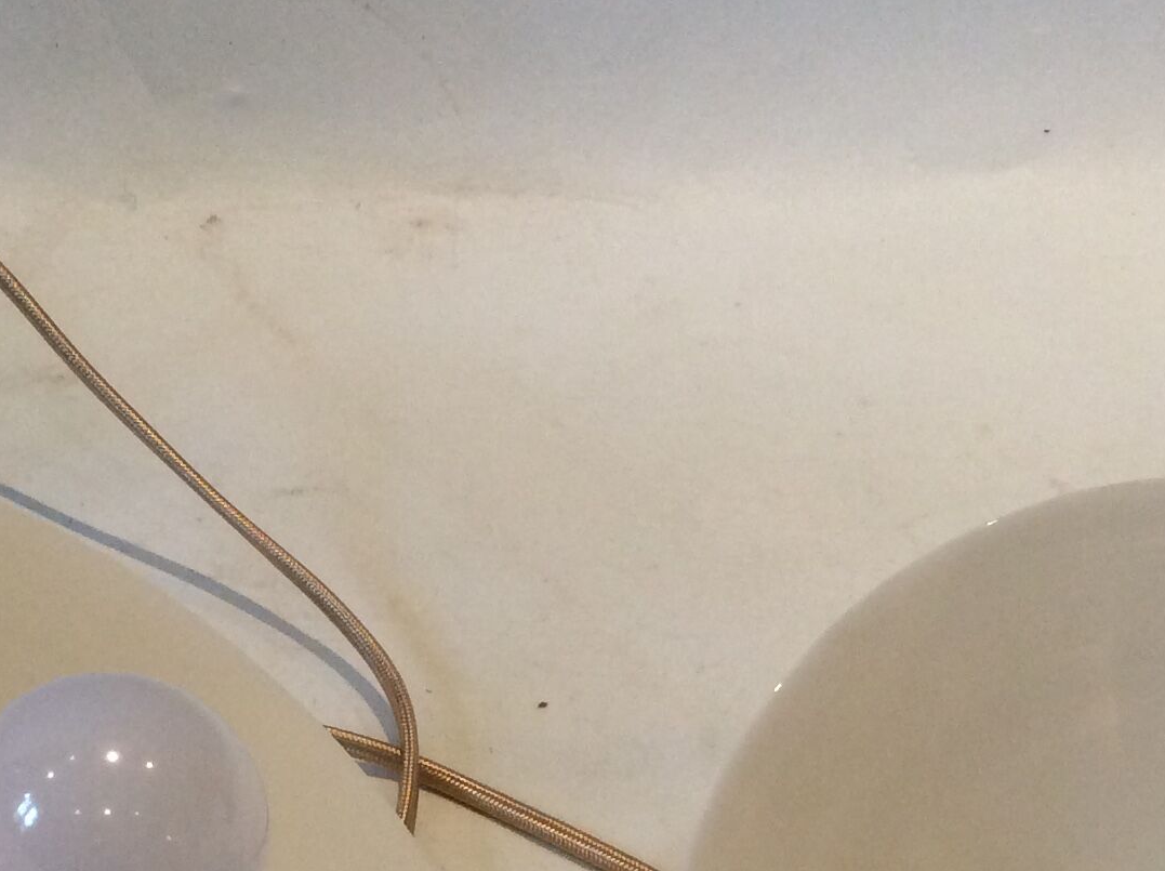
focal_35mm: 77
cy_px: 933
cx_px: 515
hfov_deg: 25.4
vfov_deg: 18.4
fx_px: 2588
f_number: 2.4
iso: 100
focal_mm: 3.3
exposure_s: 1/25
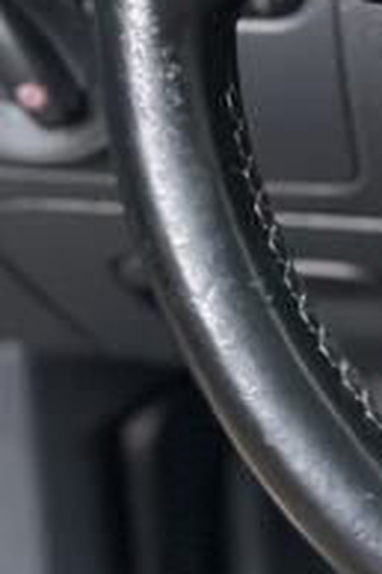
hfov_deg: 6.1
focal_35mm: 206
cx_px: 1137
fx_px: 3284
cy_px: -24
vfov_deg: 9.9
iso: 640
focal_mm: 6.86
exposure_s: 1/33
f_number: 1.78
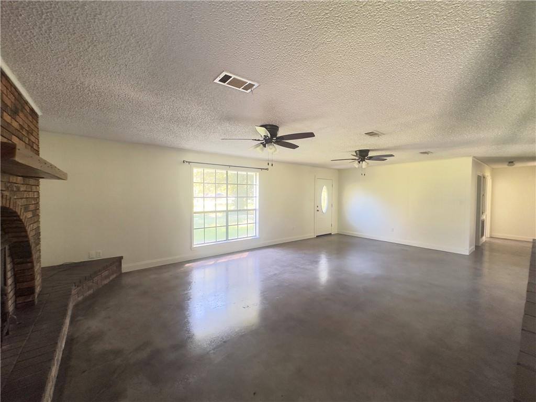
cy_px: 201
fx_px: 217
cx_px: 268
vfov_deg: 85.7
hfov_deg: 102.1
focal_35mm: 14
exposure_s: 1/60
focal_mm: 2.22
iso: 500
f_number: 2.2
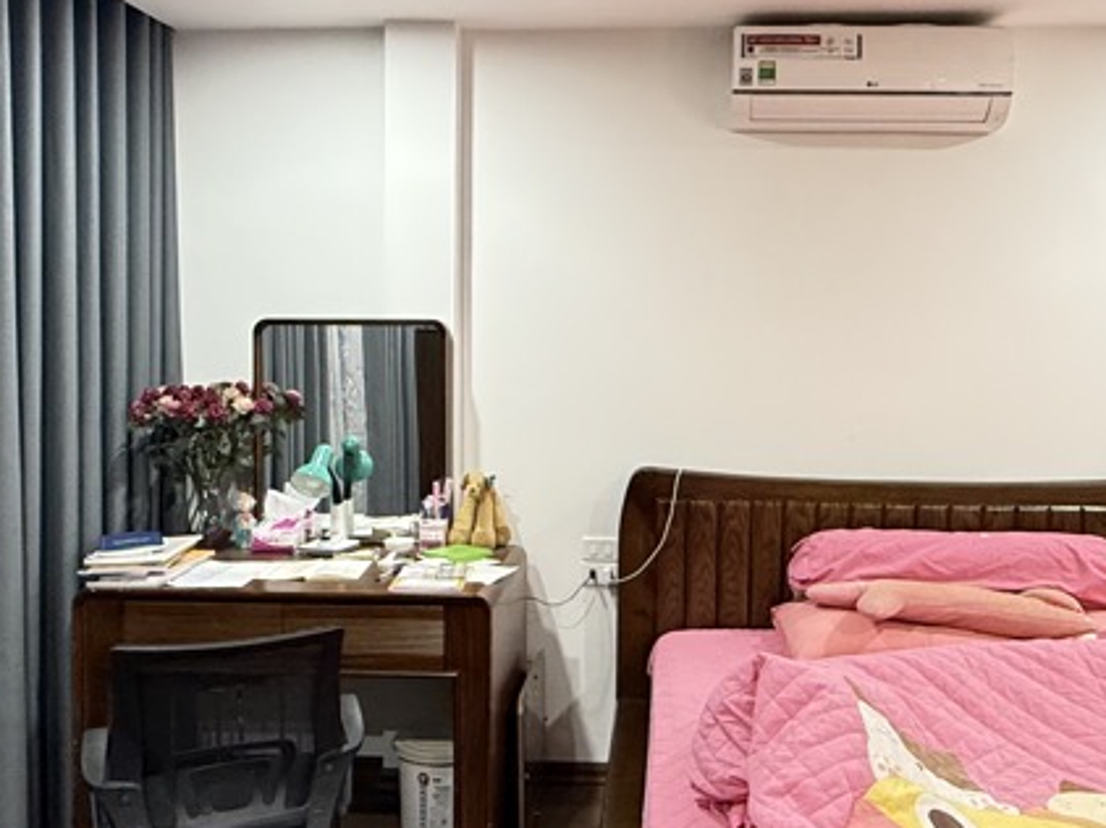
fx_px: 1086
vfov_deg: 41.7
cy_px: 362
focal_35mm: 34
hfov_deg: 53.8
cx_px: 632
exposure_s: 1/50
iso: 500
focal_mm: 2.22
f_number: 2.2
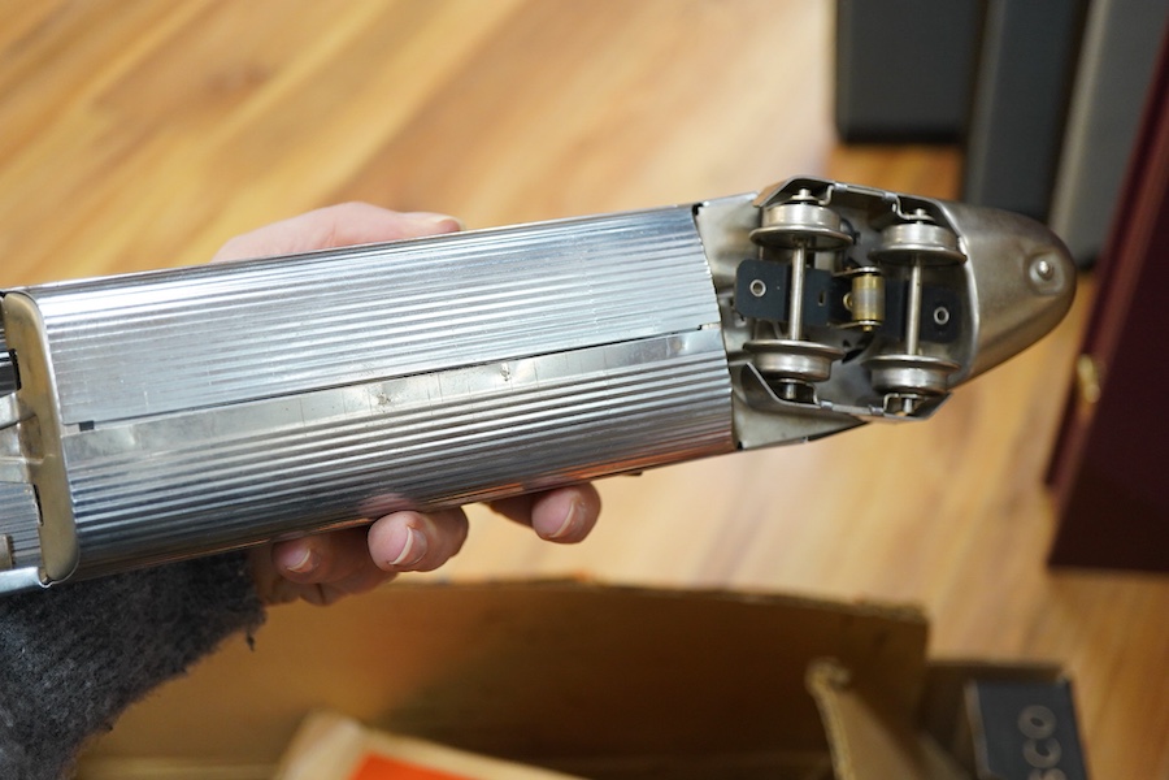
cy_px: 390
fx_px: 1461
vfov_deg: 29.9
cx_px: 584
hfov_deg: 43.6
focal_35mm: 45
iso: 1250
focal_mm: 30
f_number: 3.5
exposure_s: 1/125
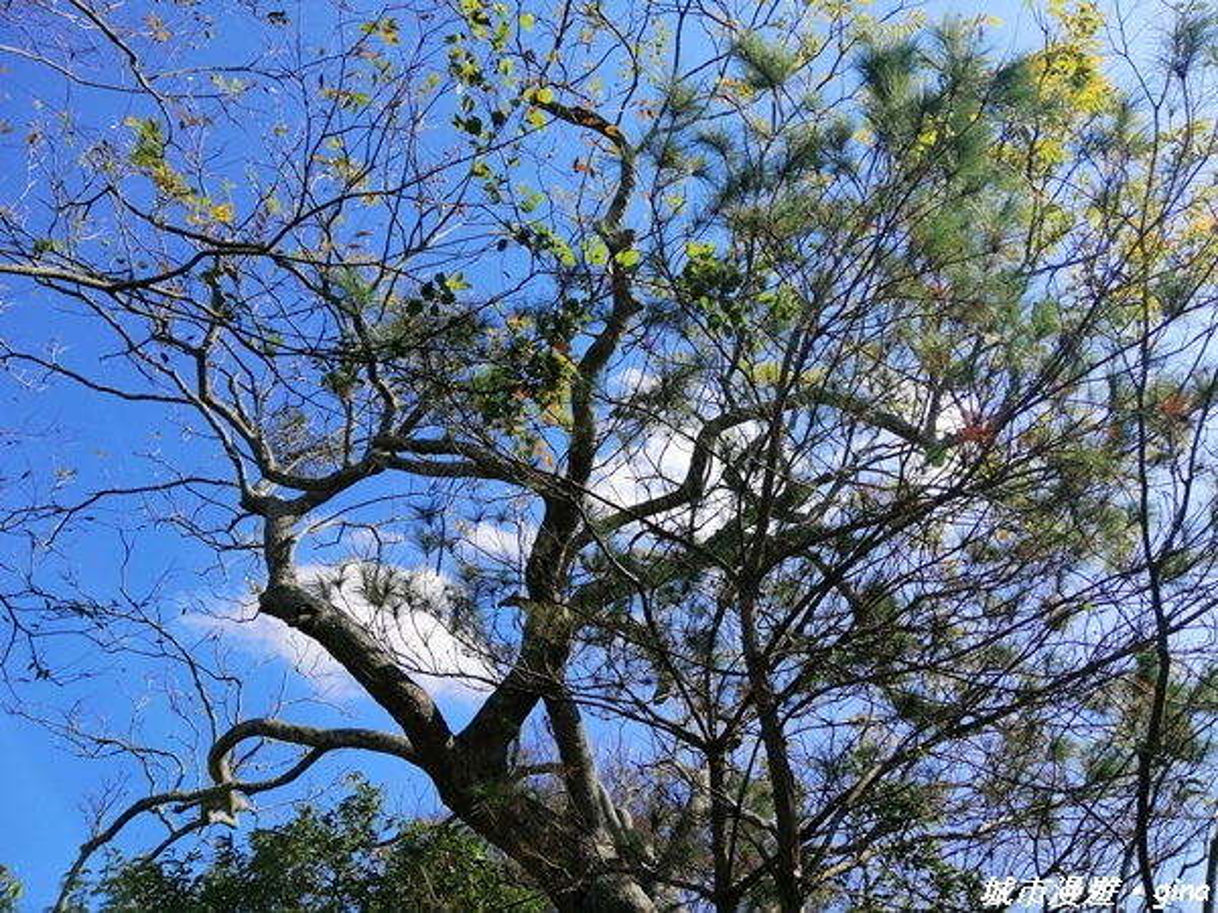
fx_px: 915
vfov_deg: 53.1
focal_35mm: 26
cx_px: 609
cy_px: 456
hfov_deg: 67.3
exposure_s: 1/947
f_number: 2.2
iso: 50
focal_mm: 3.81
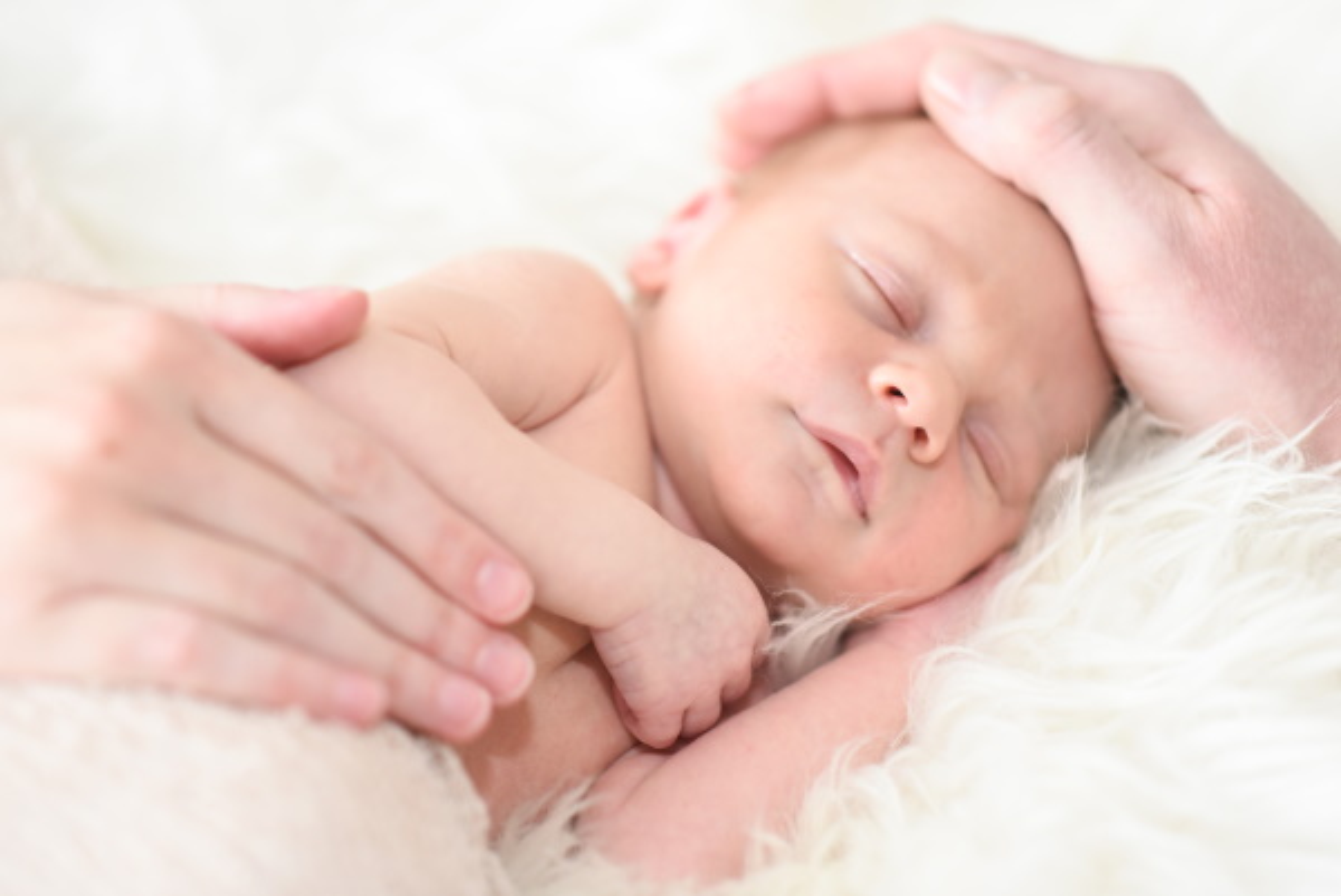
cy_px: 448
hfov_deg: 23.9
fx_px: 3168
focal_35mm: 85
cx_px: 670
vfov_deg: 16.1
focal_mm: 85
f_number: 1.8
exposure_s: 1/125
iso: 1600
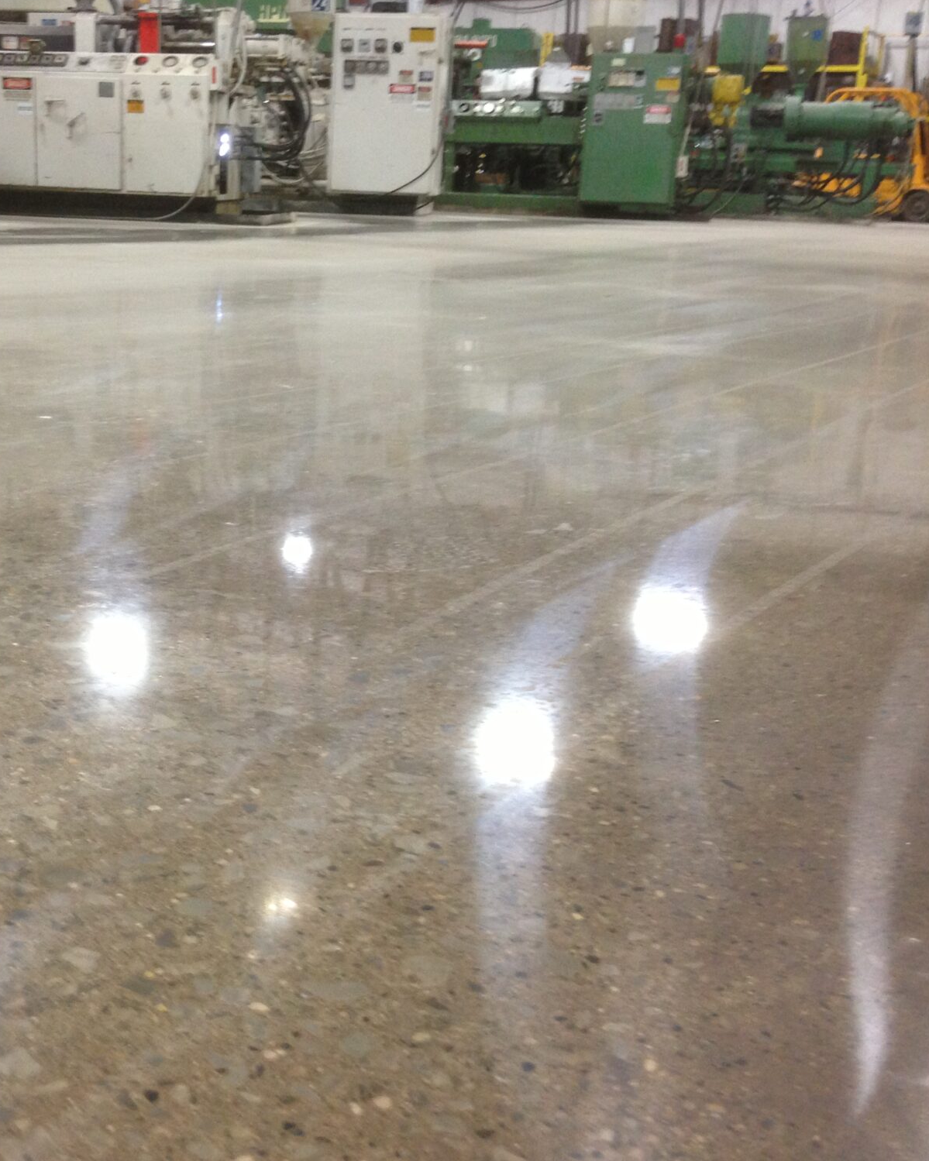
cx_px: 249
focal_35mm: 44
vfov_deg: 42.0
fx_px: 1512
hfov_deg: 33.6
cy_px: 579
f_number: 2.4
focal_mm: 4.13
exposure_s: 1/20
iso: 160
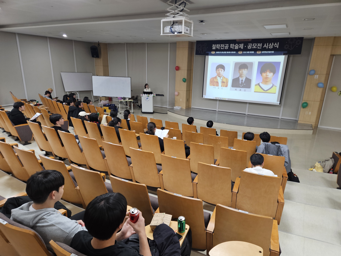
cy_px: 128
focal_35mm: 23
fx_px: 227
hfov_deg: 73.9
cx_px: 170
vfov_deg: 58.9
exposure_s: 1/60
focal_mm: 5.4
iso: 160
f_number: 1.8
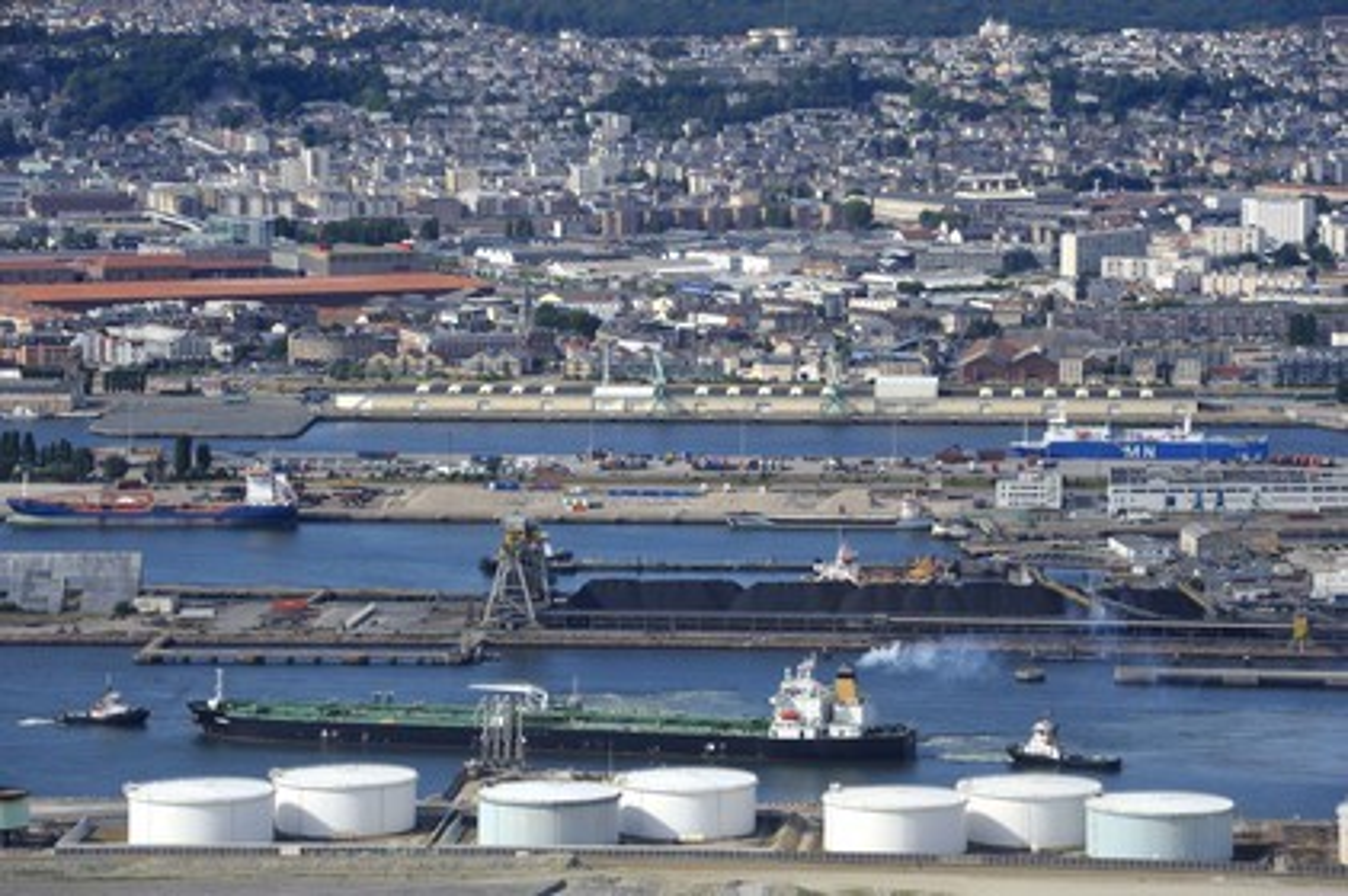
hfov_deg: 10.3
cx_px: 674
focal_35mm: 200
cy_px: 448
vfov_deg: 6.9
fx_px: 7483
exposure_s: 1/640
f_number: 10
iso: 400
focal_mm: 200
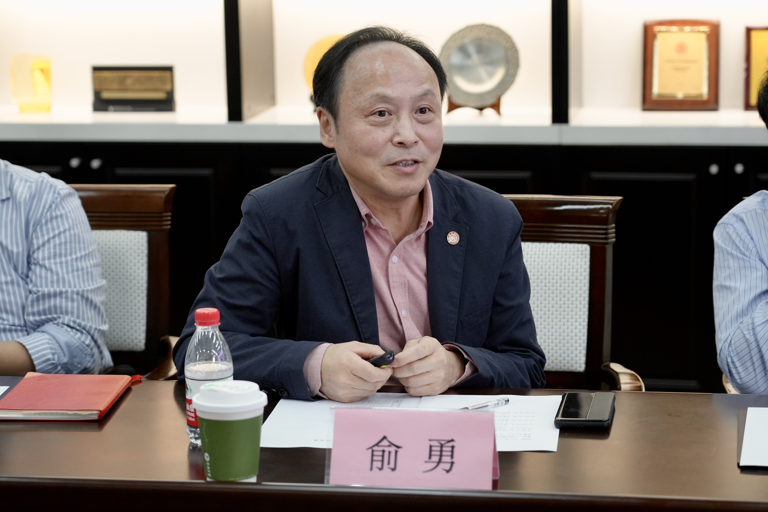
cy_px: 256
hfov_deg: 27.7
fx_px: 1557
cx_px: 384
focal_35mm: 73
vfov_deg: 18.7
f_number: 4
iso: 2000
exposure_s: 1/160
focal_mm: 73
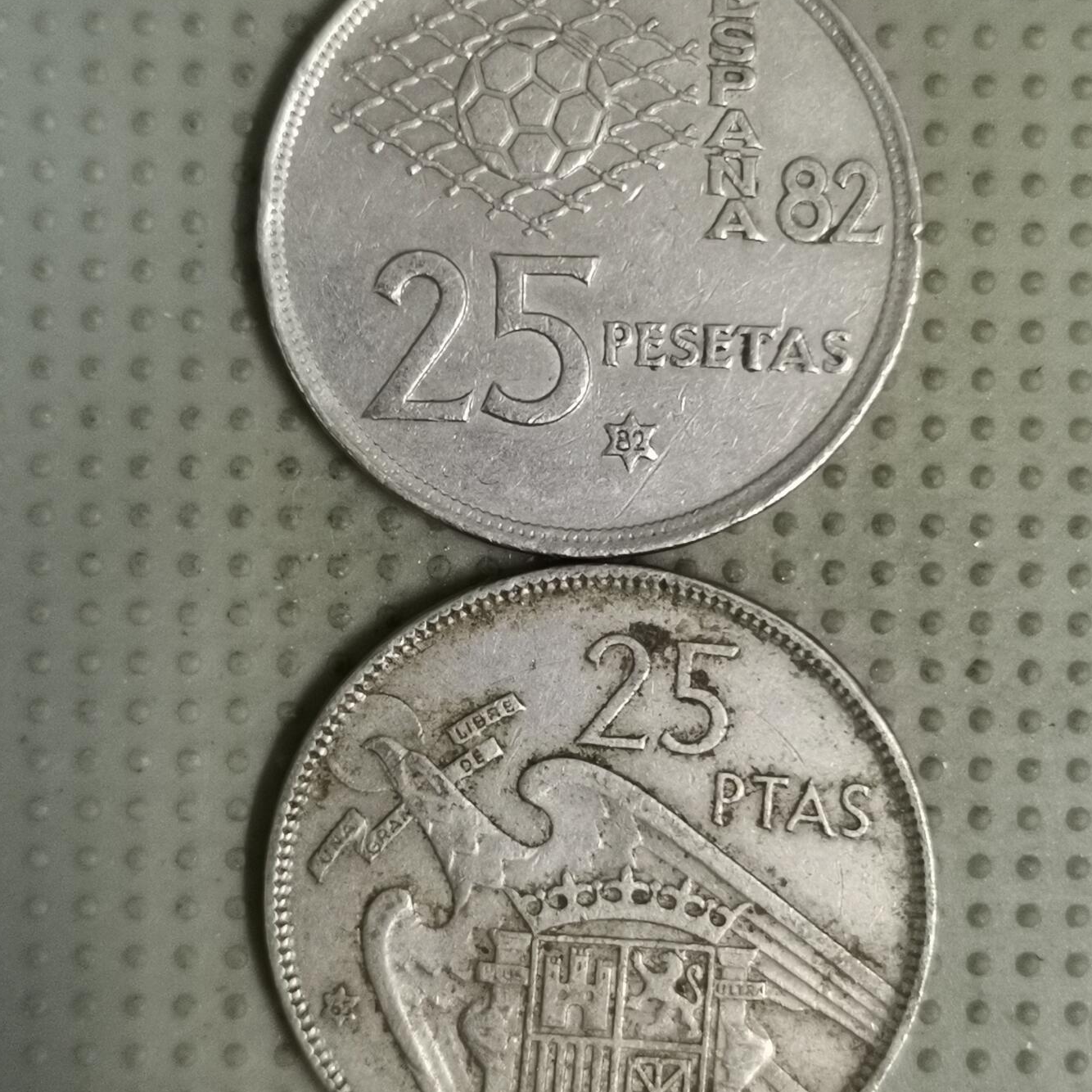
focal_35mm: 62
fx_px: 2213
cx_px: 548
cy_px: 544
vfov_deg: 27.7
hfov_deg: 27.7
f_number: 1.8
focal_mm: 4.75
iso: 500
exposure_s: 1/25.7
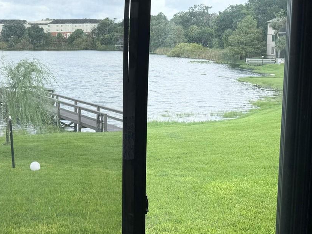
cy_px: 87
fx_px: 424
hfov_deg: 38.4
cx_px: 47
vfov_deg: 30.7
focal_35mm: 47
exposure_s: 1/1869
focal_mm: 6.76
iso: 80
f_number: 1.78
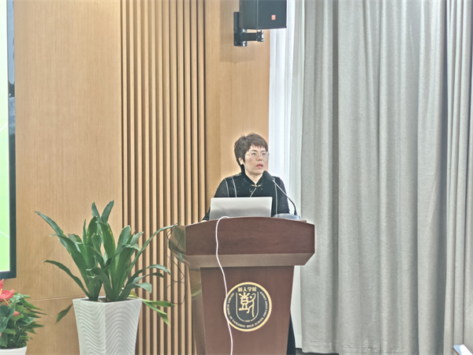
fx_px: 1407
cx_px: 236
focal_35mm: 103
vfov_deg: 14.4
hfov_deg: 19.1
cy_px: 178
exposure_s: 1/60
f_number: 1.44
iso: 125
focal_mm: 6.68
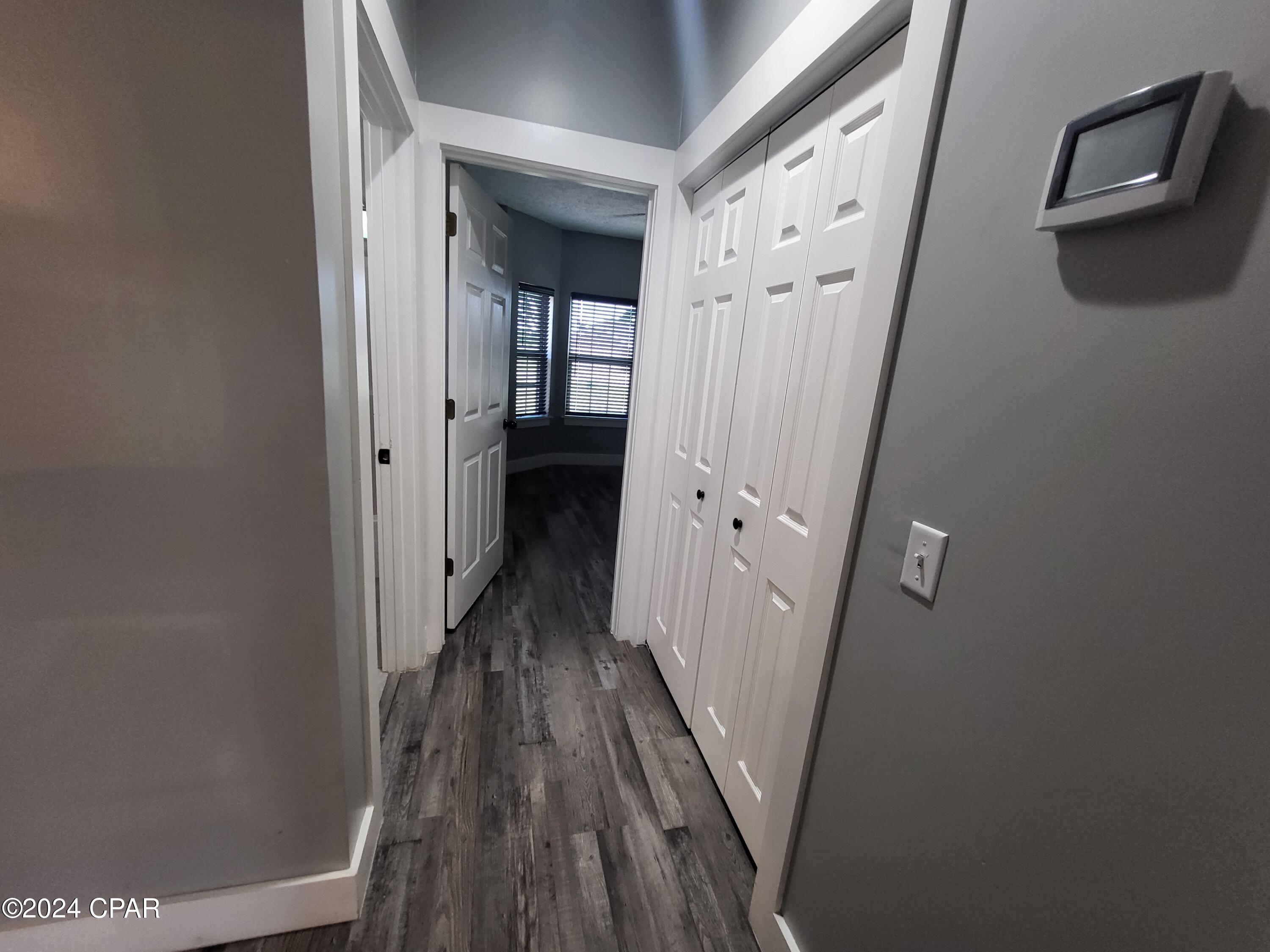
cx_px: 635
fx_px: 477
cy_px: 476
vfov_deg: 89.9
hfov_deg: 106.2
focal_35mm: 13
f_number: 2.2
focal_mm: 1.74
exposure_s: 1/60
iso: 400
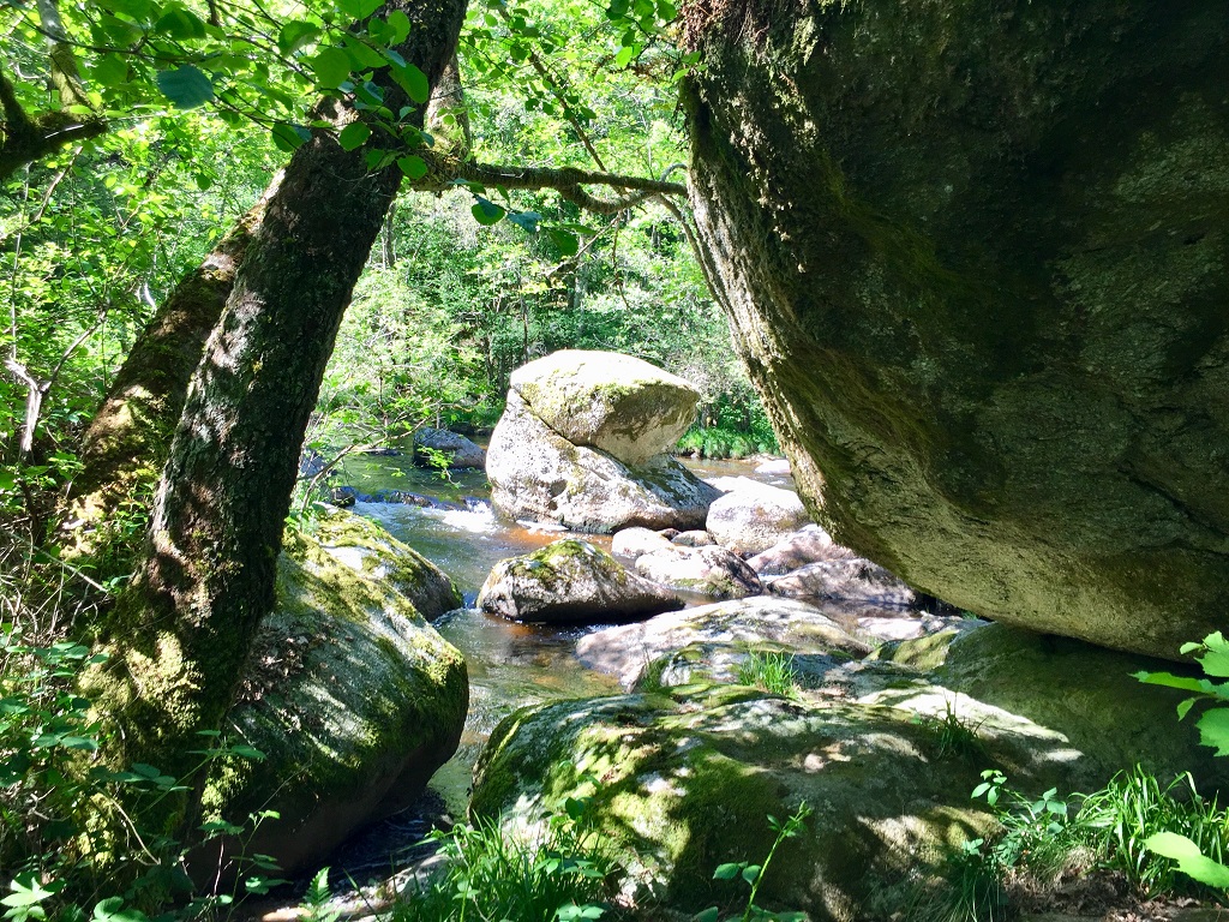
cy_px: 461
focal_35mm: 29
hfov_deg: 61.7
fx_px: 1030
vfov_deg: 48.2
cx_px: 614
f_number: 2.2
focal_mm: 4.15
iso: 32
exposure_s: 1/131
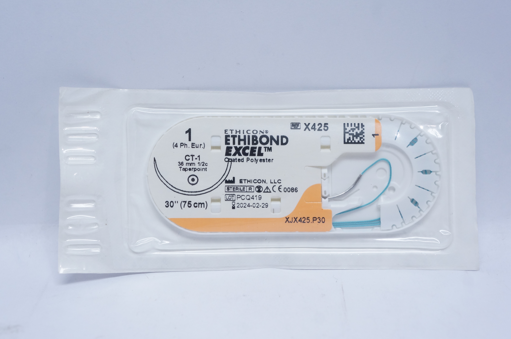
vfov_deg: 26.9
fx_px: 709
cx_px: 250
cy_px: 170
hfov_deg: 39.6
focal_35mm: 50
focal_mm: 32
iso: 800
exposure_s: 1/60
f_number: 7.1
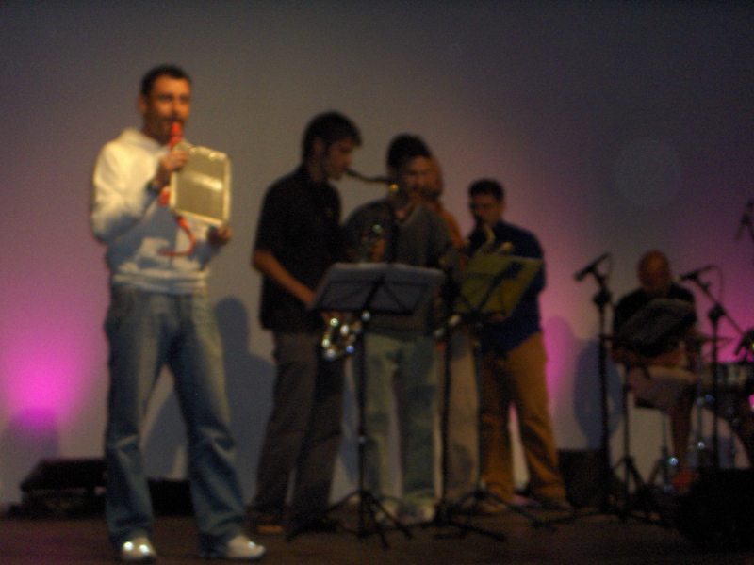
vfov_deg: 14.1
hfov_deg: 18.7
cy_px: 282
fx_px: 2287
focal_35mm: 105
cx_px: 377
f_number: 4.8
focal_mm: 17.39
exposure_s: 1/125
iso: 200
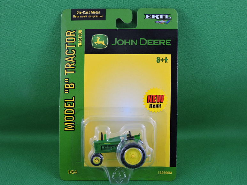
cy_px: 92
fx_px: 285
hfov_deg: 46.8
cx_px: 124
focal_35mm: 40
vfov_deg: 36.0
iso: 100
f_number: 3.8
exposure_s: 1/40
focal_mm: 7.2
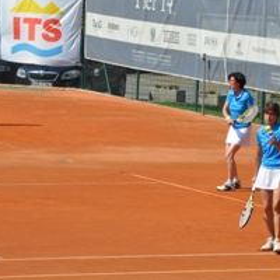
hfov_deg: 5.9
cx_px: 238
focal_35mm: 299
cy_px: 104
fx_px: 2736
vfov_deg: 5.9
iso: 200
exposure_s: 1/400
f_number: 10
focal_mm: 105
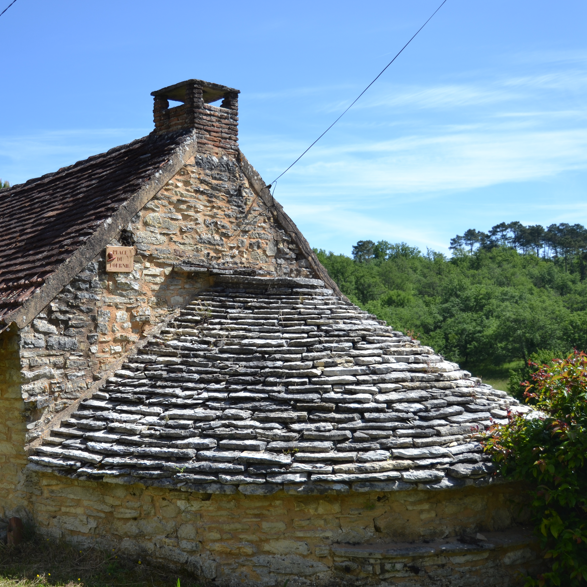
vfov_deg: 42.8
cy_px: 292
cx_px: 171
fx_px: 748
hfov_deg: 41.9
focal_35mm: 39
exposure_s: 1/800
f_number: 3.5
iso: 100
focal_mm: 20
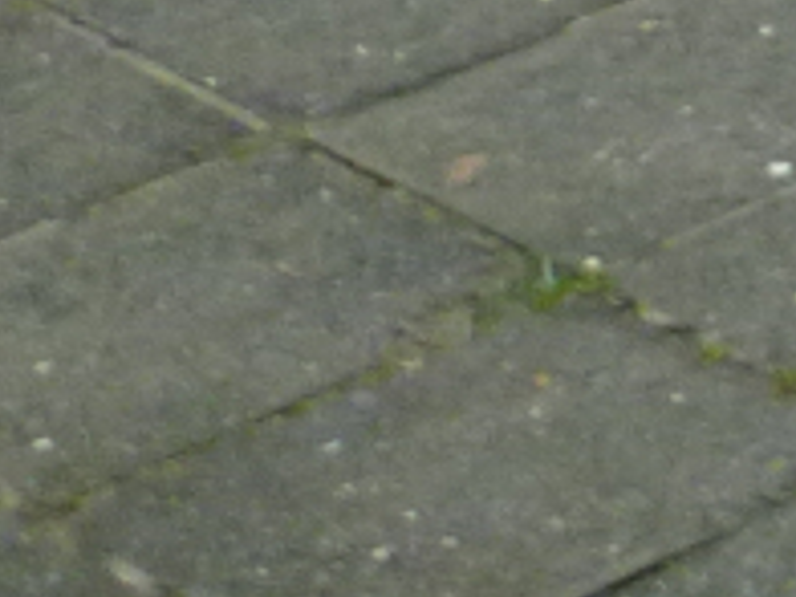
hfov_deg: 7.9
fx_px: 4737
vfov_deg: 6.3
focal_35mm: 206
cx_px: 2579
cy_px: -1470
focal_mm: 5
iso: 160
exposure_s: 1/30
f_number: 2.8
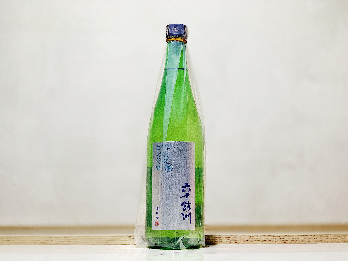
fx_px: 523
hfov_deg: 36.8
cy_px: 130
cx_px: 174
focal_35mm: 52
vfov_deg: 28.0
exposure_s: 1/120
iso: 80
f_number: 2.4
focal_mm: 6
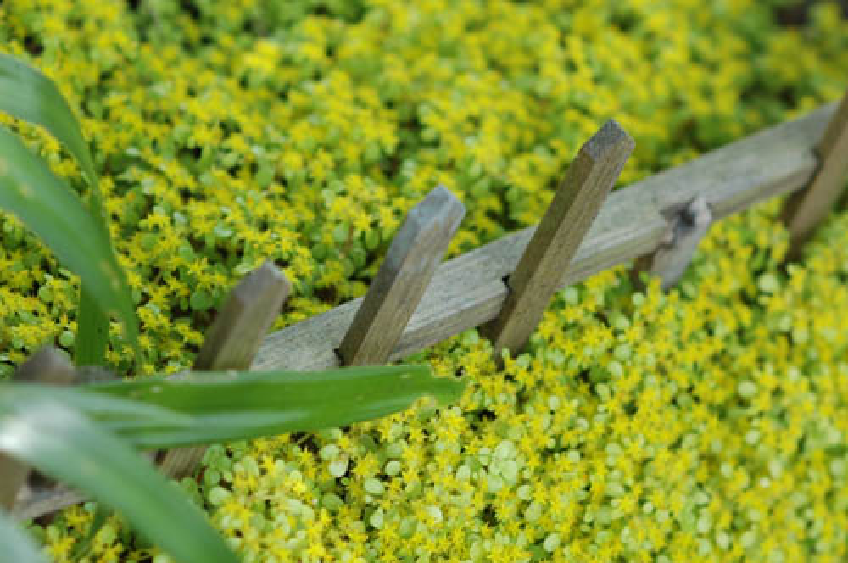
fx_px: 4764
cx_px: 424
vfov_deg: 6.8
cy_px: 282
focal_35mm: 202
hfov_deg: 10.2
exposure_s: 1/200
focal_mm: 135
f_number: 3.5
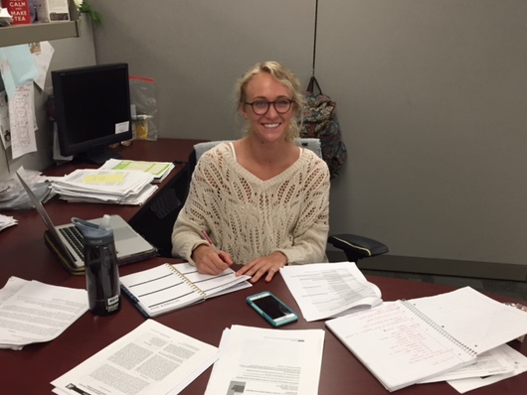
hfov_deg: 52.6
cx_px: 263
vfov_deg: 40.6
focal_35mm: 35
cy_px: 232
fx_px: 533
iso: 50
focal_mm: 4.15
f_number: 2.2
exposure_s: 1/30
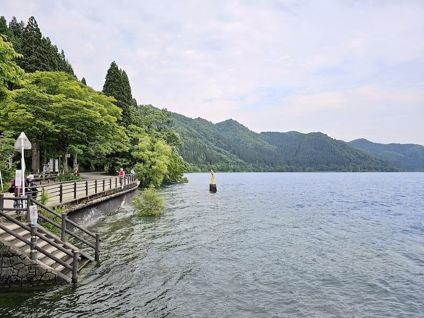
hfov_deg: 73.9
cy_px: 159
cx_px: 212
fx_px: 282
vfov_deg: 58.9
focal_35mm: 23
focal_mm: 6.3
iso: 20
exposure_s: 1/1258
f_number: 1.7
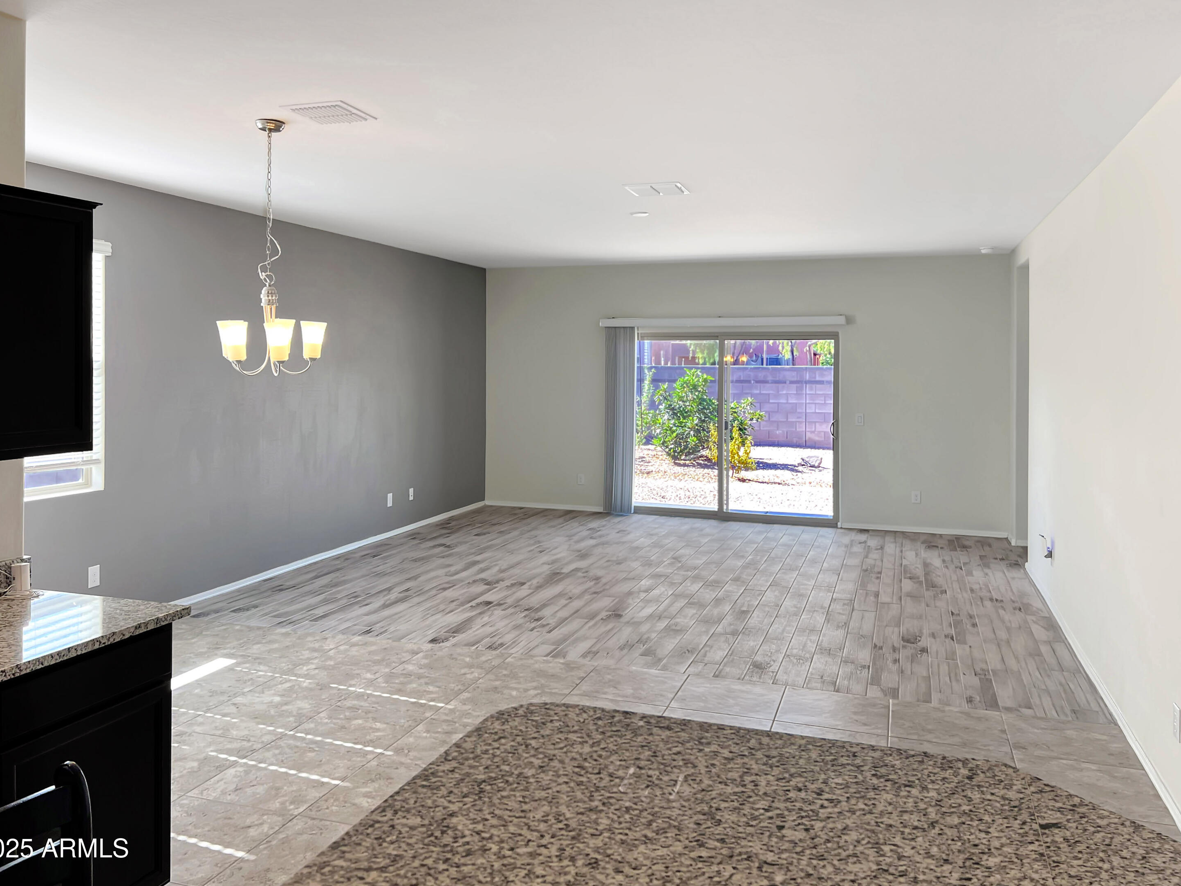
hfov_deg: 65.3
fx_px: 921
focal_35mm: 27
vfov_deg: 51.4
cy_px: 431
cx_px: 587
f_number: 1.5
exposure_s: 1/120
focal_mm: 5.7
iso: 40
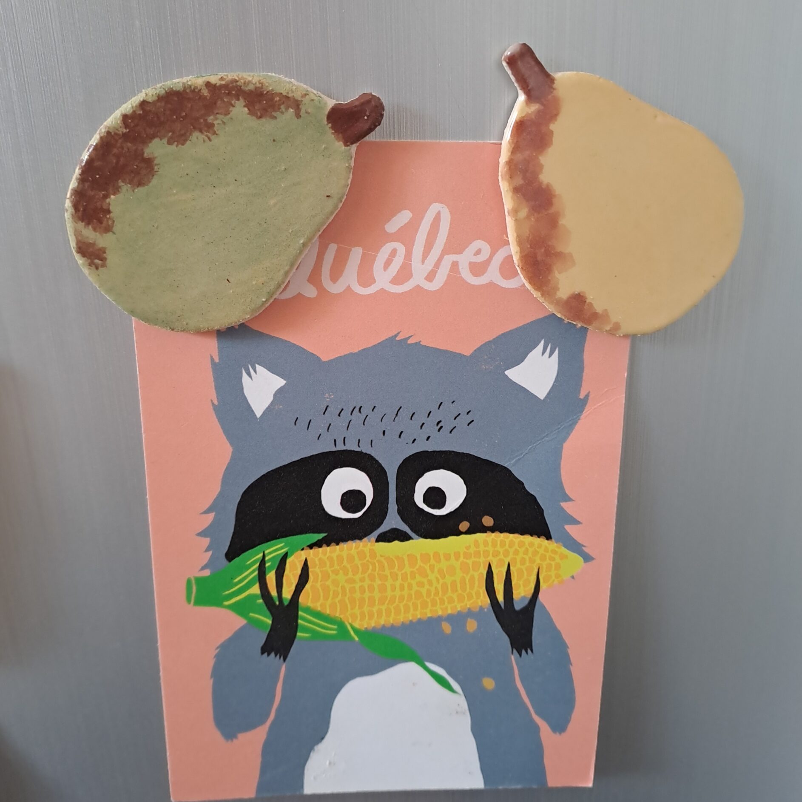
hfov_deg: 54.0
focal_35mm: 30
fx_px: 786
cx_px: 401
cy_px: 381
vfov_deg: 54.0
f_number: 1.8
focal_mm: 4.65
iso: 250
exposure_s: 1/40
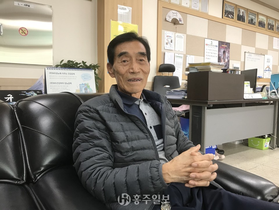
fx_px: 226
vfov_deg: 49.7
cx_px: 140
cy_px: 105
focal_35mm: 28
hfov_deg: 63.4
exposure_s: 1/30
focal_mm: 3.99
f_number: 1.8
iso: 25
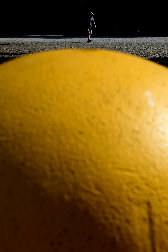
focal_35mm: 90
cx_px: 90
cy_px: 130
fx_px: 630
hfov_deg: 15.2
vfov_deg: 22.6
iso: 800
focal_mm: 52
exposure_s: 1/3200
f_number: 9
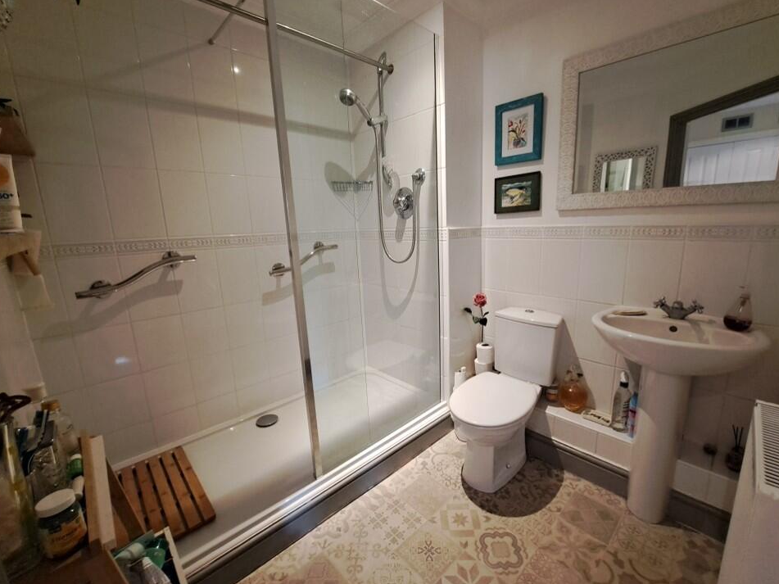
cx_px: 407
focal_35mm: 14
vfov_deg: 85.6
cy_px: 285
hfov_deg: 102.0
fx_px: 315
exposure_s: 1/25
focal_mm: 1.74
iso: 320
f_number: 2.2
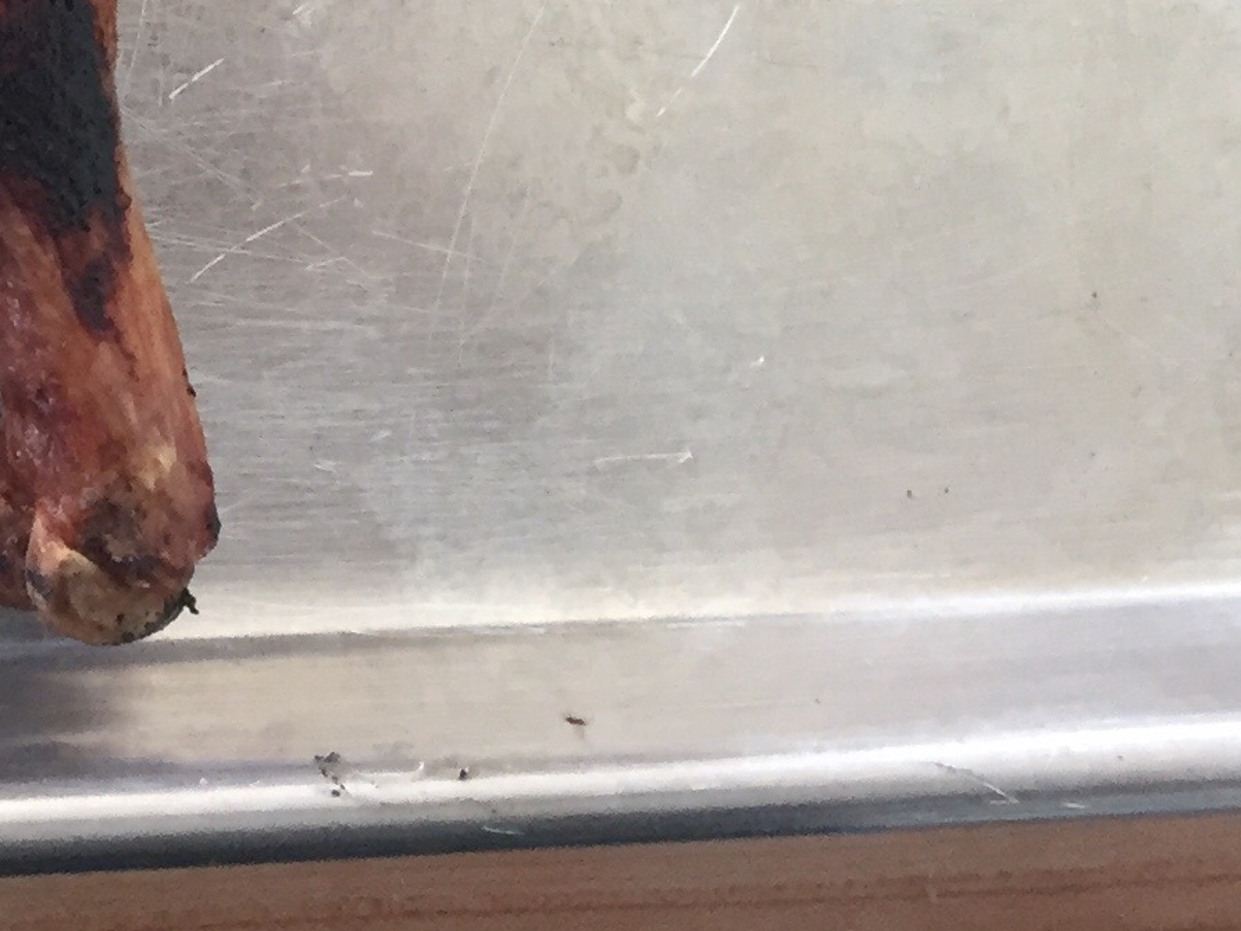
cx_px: -524
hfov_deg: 17.1
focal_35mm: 106
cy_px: -714
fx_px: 3801
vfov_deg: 12.8
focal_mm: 4.15
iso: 100
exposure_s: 1/30
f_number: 2.2
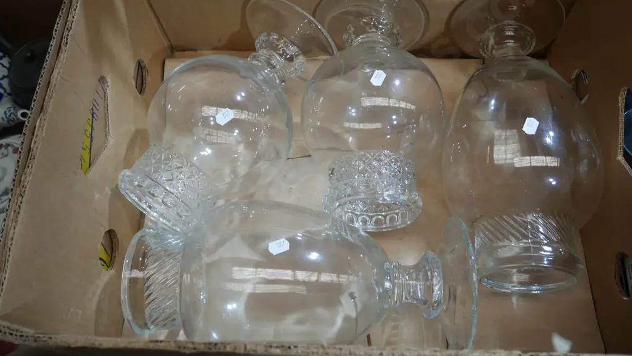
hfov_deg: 62.6
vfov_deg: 37.7
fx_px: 520
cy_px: 146
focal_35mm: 31
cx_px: 320
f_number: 3.5
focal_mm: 14
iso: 500
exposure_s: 1/60
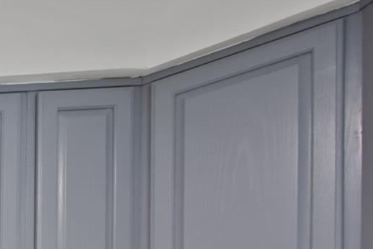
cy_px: 422
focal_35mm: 59
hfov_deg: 20.3
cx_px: -341
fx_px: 611
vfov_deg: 18.8
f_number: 11
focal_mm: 10
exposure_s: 1/2.5
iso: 500
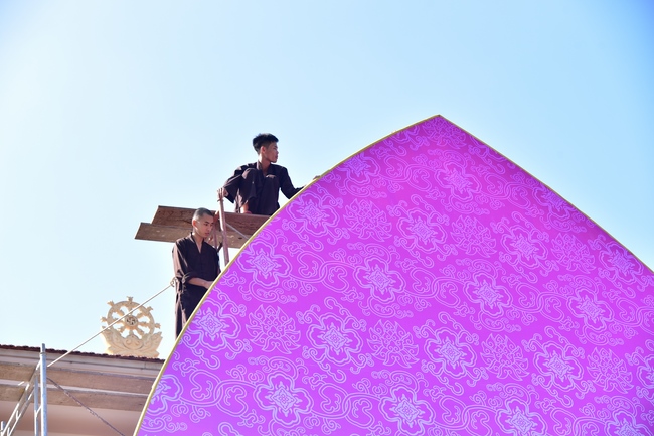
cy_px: 218
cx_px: 327
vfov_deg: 17.5
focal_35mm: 78
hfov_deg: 26.0
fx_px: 1417
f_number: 5.6
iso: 160
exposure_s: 1/160
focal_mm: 78
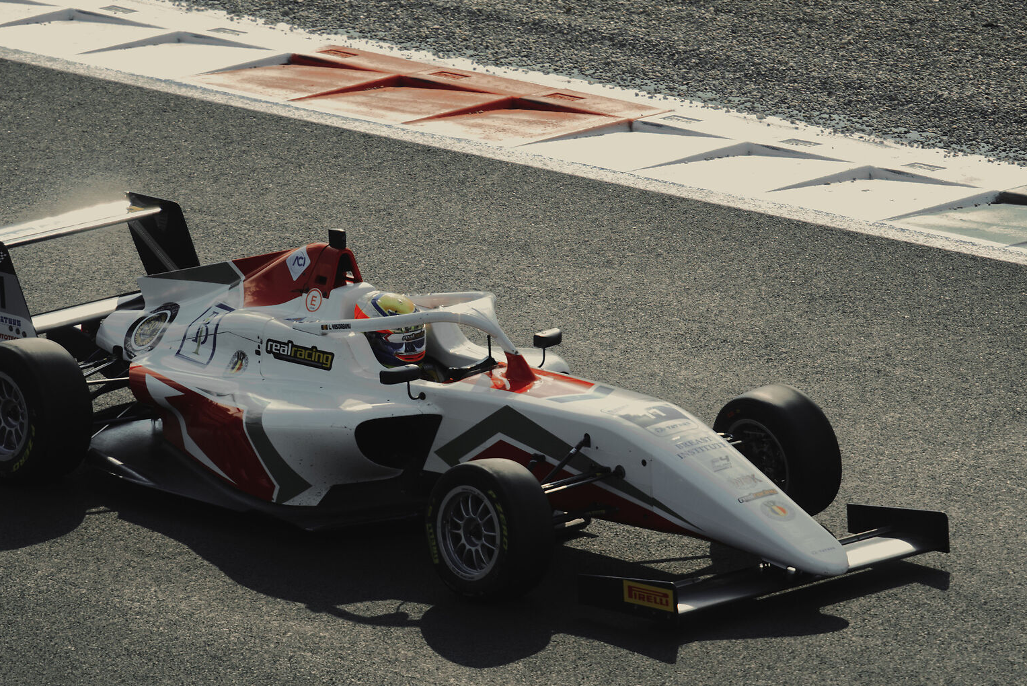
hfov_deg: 5.5
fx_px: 10697
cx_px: 471
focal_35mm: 375
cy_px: 425
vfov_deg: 3.7
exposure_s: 1/2500
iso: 100
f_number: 2.8
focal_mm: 159
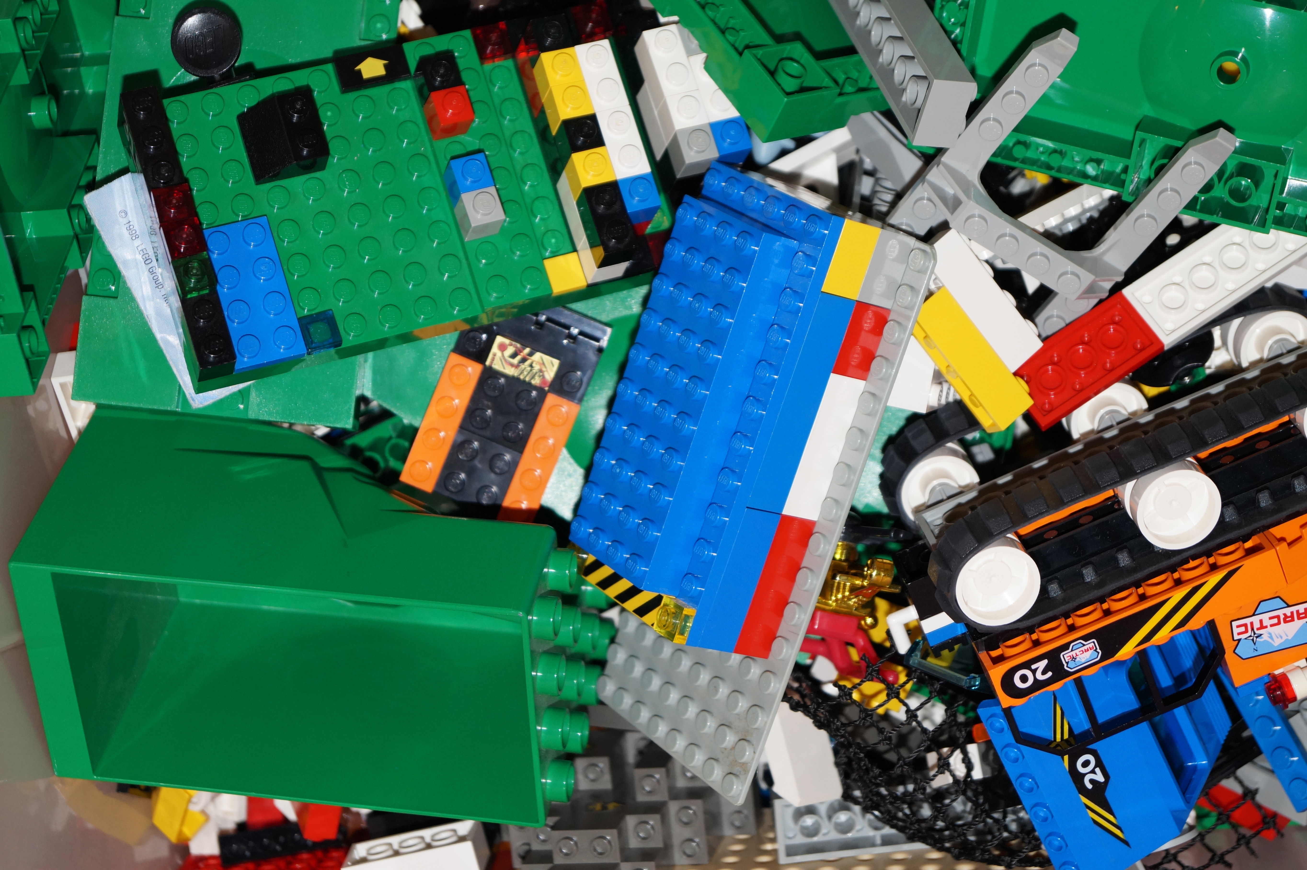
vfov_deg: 16.5
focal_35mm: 82
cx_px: 654
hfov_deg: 24.6
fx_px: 2994
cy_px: 435
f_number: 5.6
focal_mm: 55
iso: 400
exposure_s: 1/60
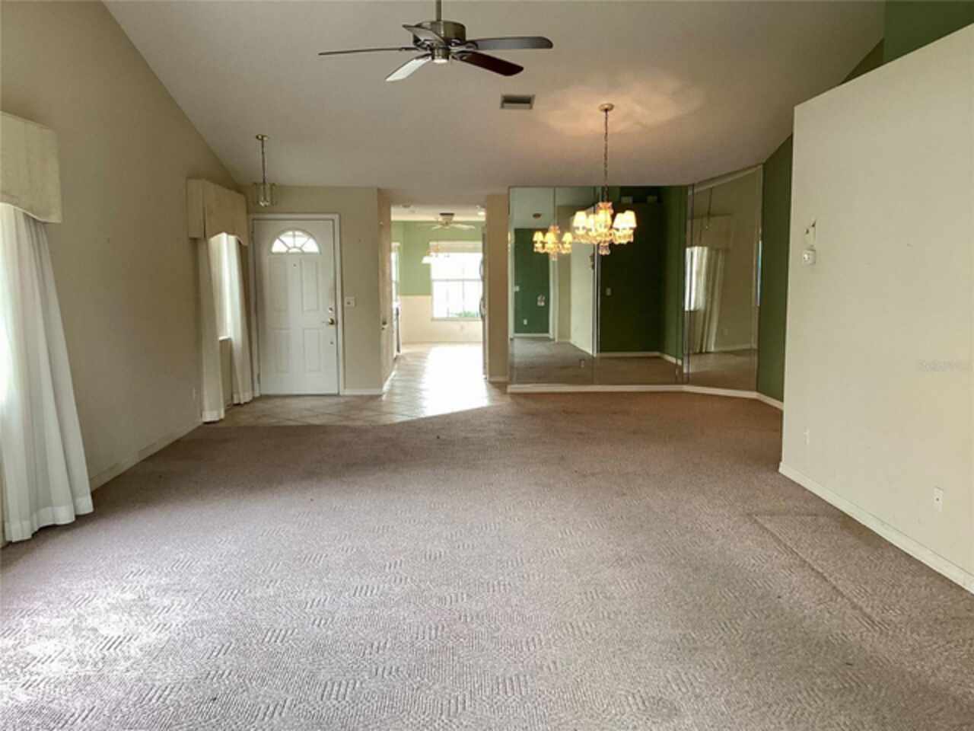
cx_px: 487
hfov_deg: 58.4
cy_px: 366
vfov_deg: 45.4
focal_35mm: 31
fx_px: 872
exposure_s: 1/50
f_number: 2.4
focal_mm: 3.3
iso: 80
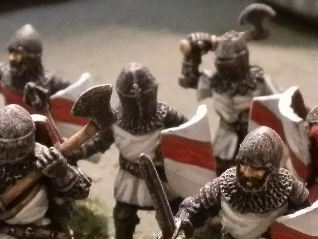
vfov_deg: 12.3
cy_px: 165
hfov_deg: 16.4
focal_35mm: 120
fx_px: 1102
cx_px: 205
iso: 400
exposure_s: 1/40
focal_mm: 5
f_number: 3.1
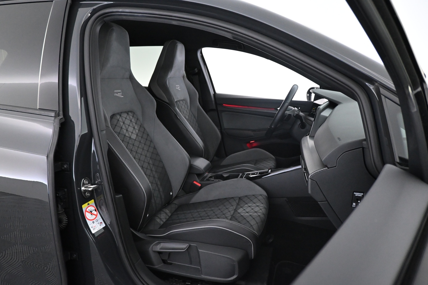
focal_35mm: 26
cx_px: 214
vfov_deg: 50.4
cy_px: 142
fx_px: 303
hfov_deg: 70.4
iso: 3600
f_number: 3.5
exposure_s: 1/60
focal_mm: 17
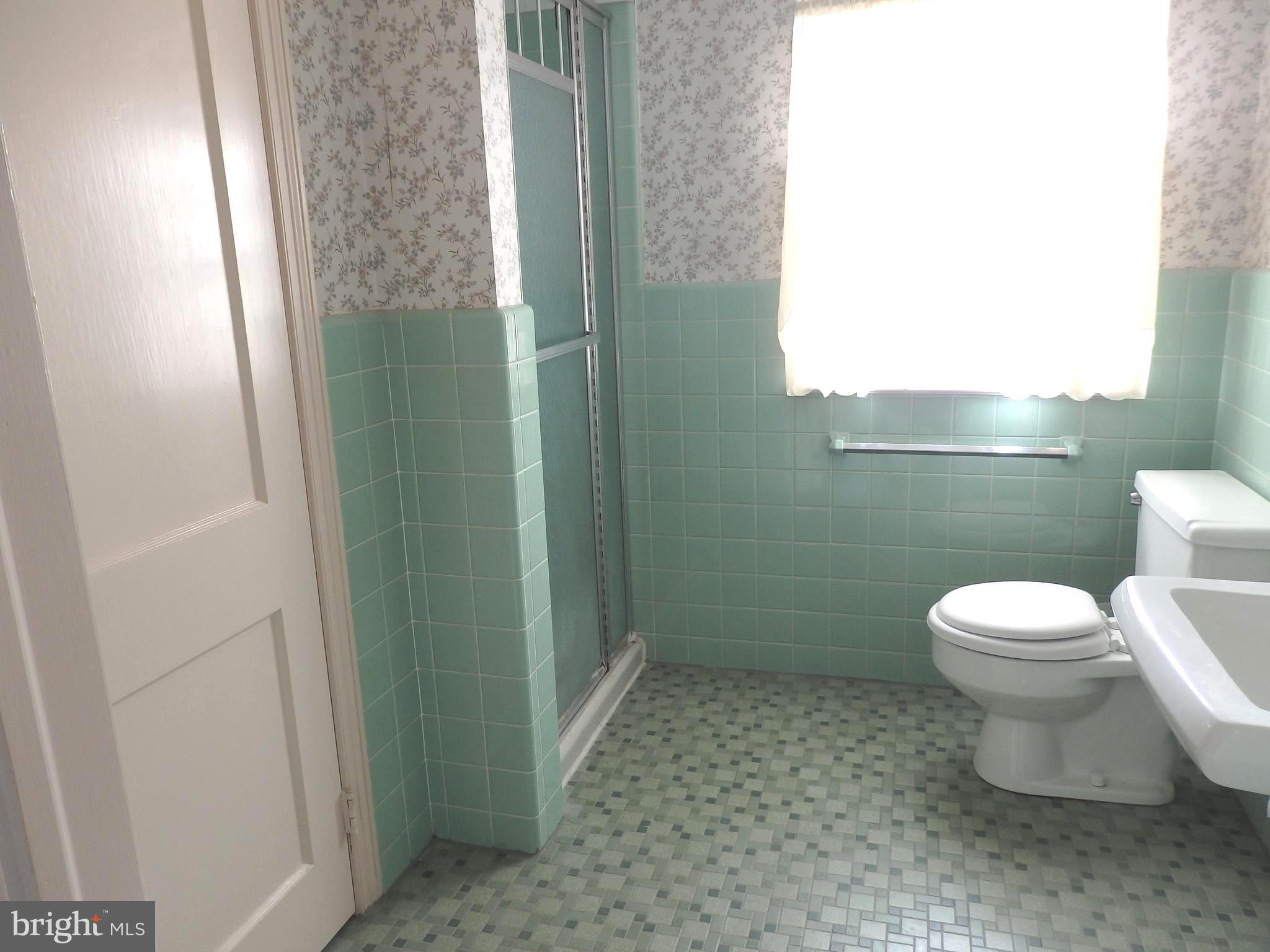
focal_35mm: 25
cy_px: 476
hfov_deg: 69.4
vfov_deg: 54.9
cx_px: 635
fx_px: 917
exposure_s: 1/80
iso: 125
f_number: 3
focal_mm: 4.5
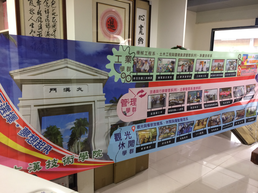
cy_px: 96
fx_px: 216
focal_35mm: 29
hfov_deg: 61.7
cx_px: 129
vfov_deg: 48.2
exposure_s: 1/30
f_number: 2.2
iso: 80
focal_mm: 4.15
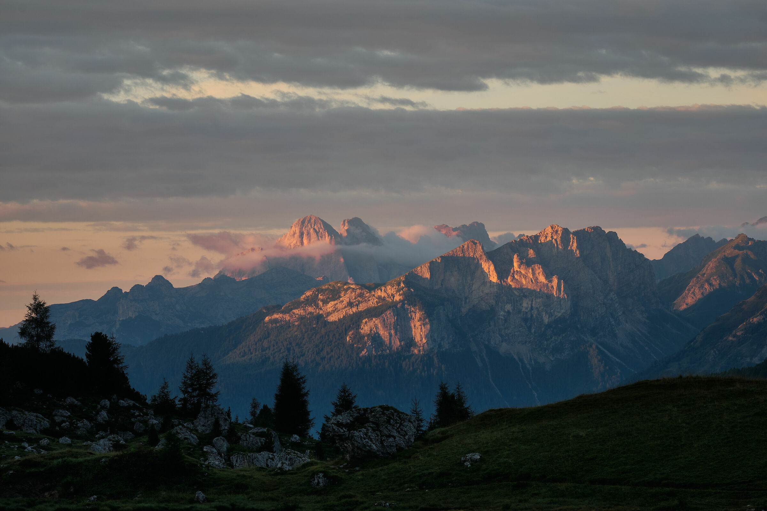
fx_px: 3196
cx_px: 384
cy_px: 256
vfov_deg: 9.1
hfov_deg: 13.7
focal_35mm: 150
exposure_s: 1/15
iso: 200
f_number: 14
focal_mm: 99.8
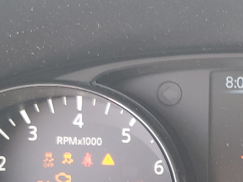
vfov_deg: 16.2
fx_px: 632
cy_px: 163
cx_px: 272
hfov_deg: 20.6
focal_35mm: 90
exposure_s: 1/60.2
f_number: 1.5
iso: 55
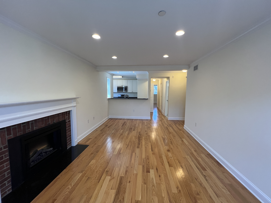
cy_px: 102
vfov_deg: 89.9
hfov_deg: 106.2
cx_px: 136
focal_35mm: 13
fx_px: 102
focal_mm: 1.57
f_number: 1.8
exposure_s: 1/120
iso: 125
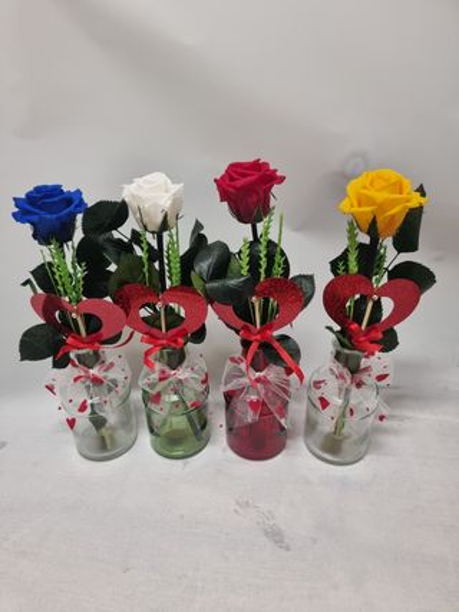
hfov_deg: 56.8
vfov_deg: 71.6
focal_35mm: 24
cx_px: 230
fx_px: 425
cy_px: 306
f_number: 1.8
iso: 200
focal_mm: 6.7
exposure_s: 1/100
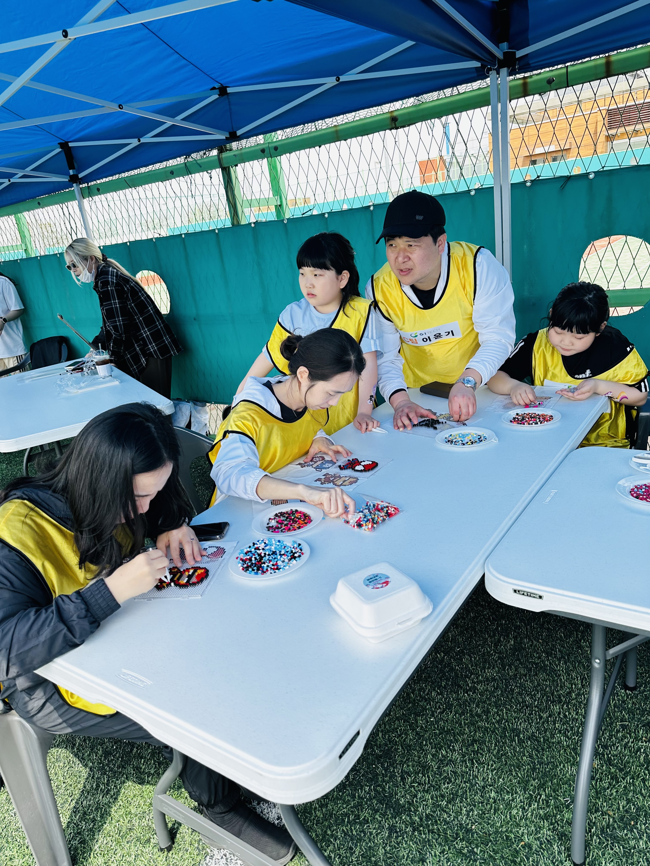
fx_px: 601
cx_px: 325
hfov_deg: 56.8
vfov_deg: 71.6
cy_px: 433
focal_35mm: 24
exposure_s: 1/1721
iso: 80
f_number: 1.78
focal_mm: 6.86
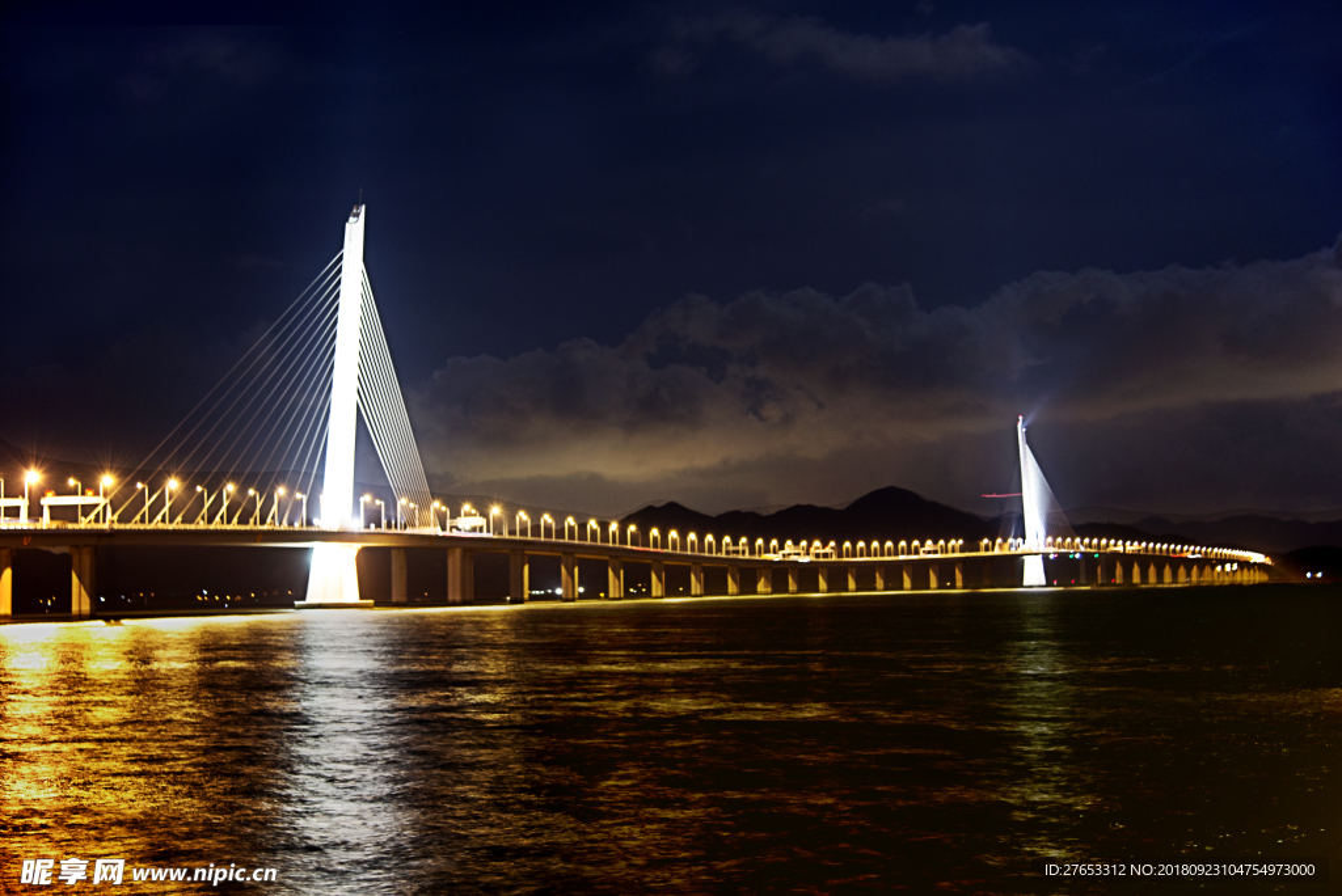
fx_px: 1790
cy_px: 448
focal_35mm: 48
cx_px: 671
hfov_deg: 41.1
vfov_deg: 28.1
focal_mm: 48
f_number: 4
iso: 200
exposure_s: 2
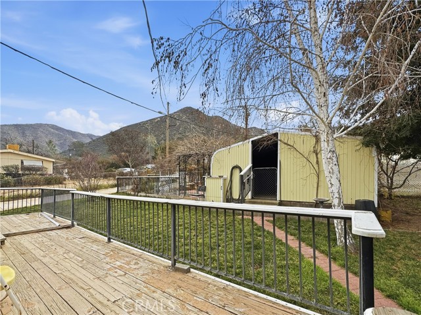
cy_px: 158
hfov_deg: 102.1
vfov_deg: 85.6
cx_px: 210
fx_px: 170
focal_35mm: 14
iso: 40
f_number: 2.2
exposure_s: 1/375
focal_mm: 2.2
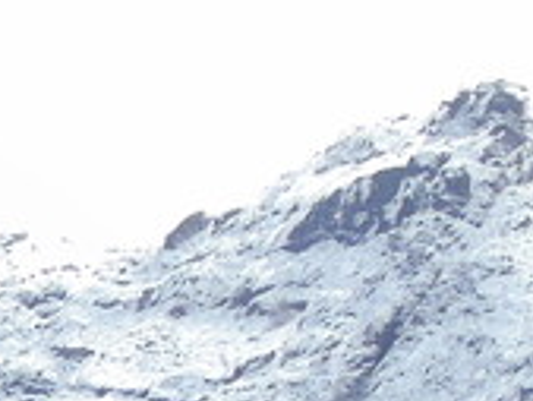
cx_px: -552
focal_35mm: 713
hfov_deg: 2.8
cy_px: 1399
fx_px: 10986
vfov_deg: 2.1
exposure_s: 1/640
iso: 80
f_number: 4.3
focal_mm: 17
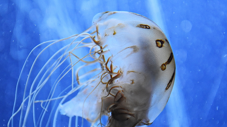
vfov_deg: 7.6
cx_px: 105
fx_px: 967
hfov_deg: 13.4
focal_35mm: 161
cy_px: 79
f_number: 5.3
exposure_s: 1/60
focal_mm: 85
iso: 2200
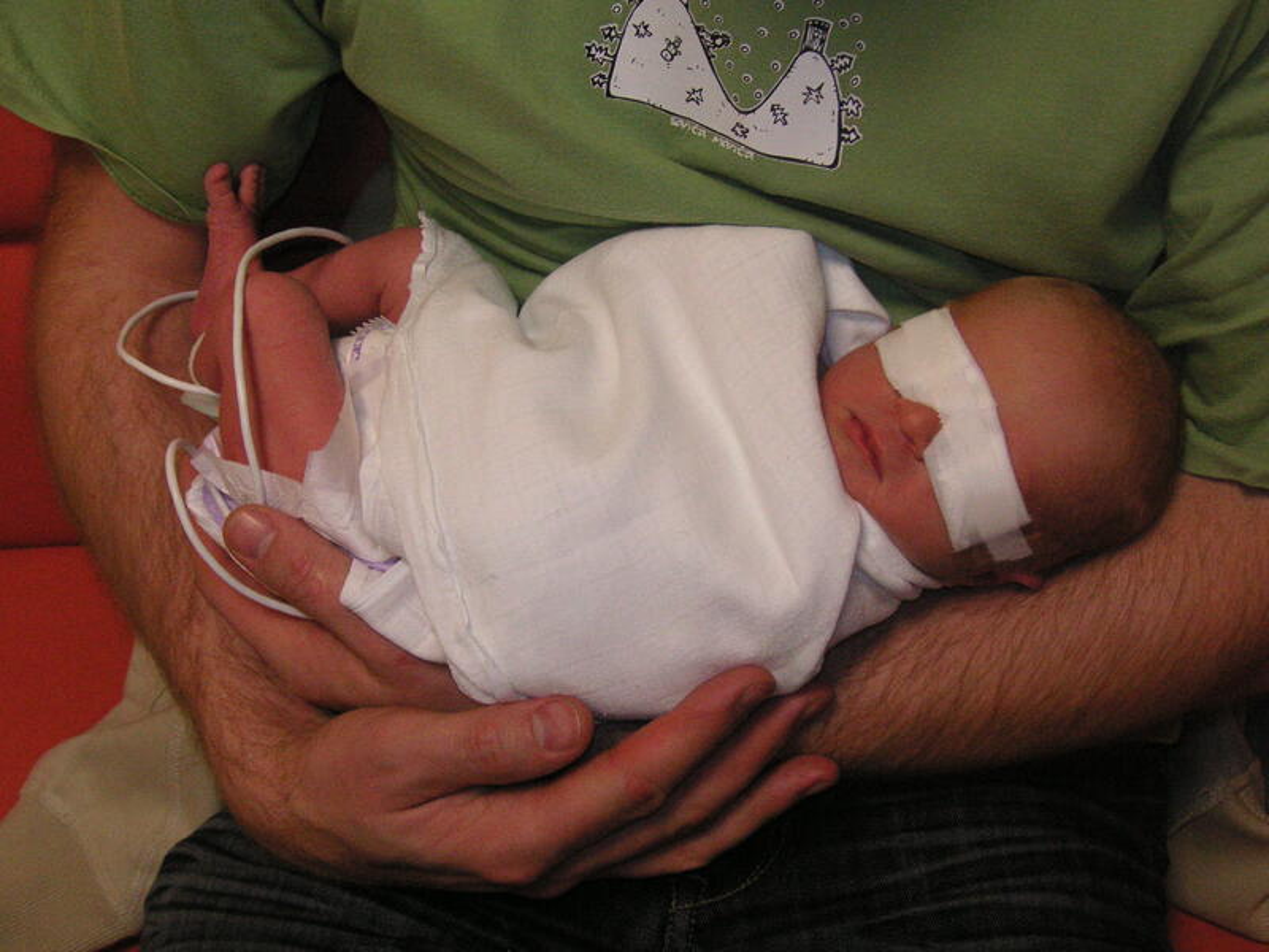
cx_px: 634
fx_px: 1833
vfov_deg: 29.1
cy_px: 476
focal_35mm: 50
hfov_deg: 38.2
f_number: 3.4
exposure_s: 1/45
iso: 160
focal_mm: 8.4
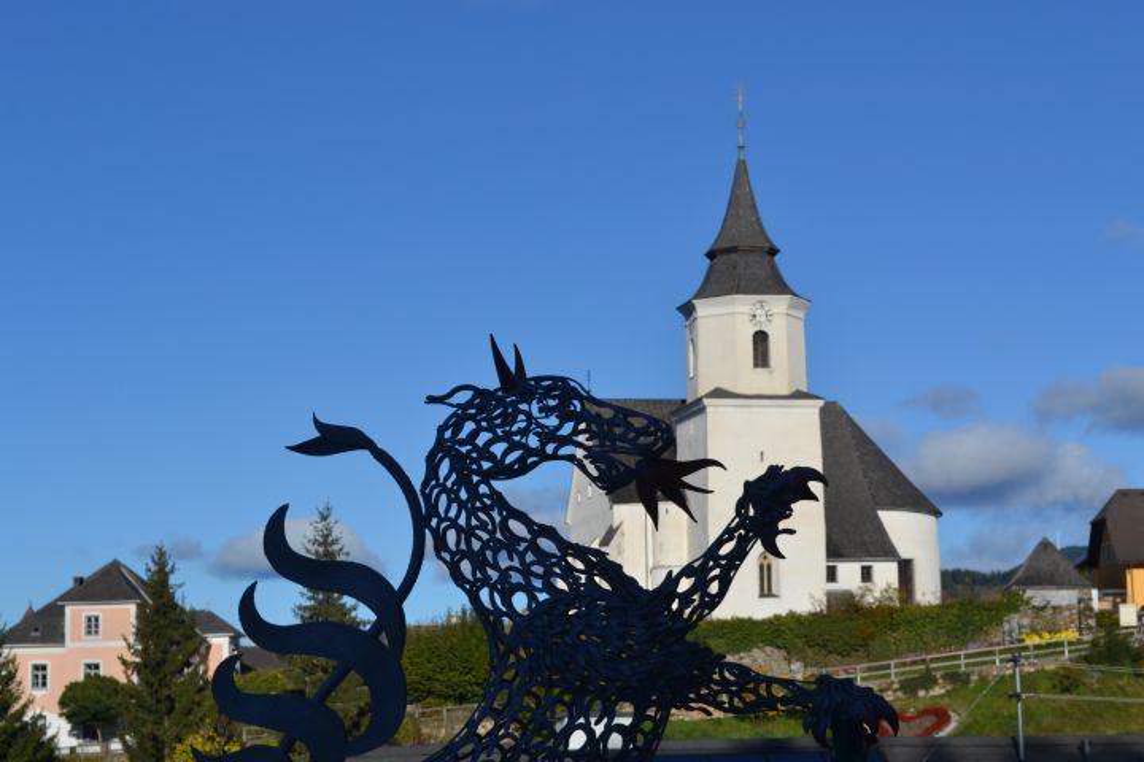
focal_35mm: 82
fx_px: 2621
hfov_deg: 24.6
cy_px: 381
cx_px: 572
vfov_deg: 16.6
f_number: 9
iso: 100
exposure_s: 1/320
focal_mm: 55
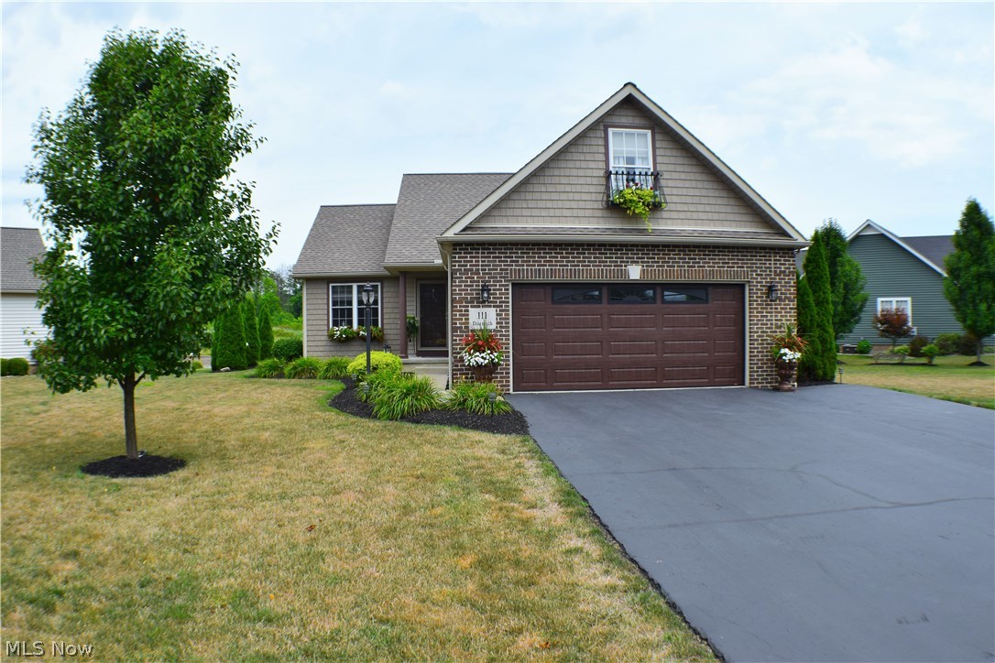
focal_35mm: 36
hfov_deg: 53.1
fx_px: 995
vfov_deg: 36.9
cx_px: 498
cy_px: 332
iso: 400
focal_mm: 24
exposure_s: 1/500
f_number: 11
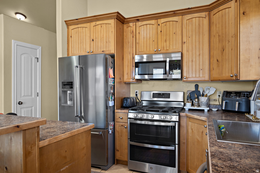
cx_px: 130
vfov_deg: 55.2
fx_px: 166
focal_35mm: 23
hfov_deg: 76.1
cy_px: 86
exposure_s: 1/2.5
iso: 500
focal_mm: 23
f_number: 8
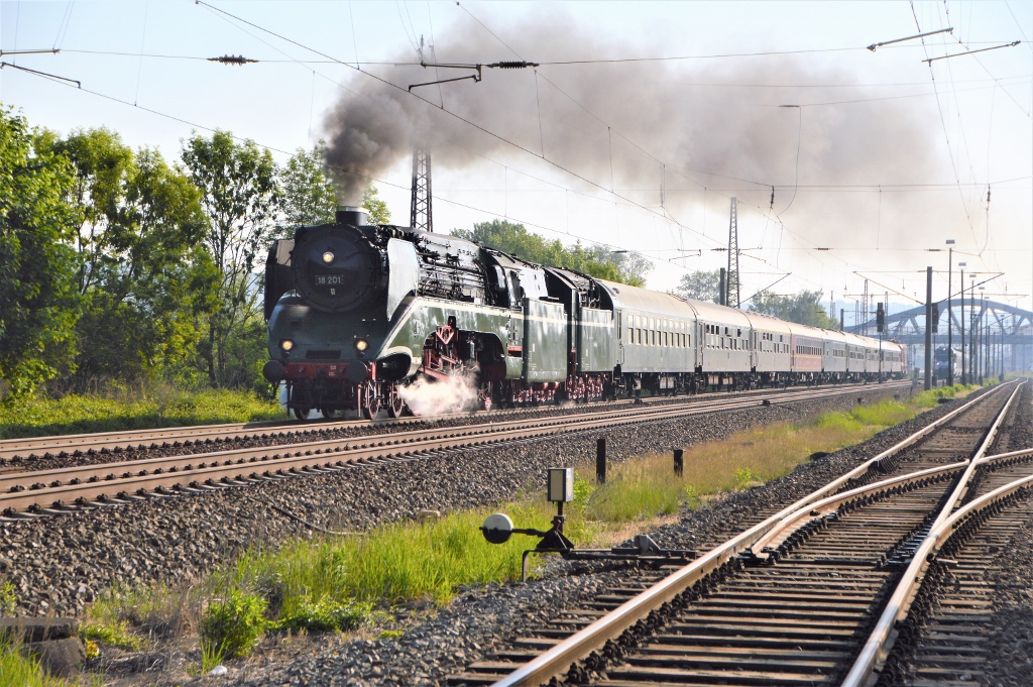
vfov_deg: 14.7
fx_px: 2666
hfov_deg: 21.9
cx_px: 516
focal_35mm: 93
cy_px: 344
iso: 320
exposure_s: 1/2000
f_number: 7.1
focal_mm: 62
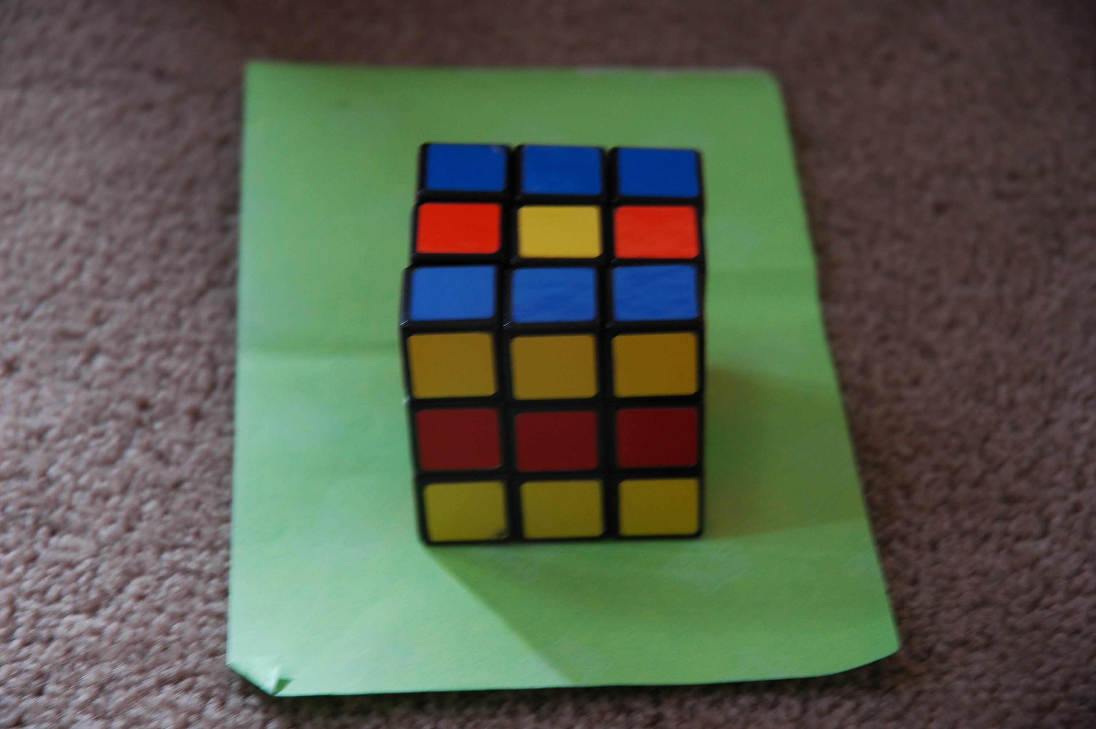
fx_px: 3194
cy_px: 364
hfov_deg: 19.5
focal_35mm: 105
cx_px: 548
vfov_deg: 13.0
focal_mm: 70
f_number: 4.5
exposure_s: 1/10
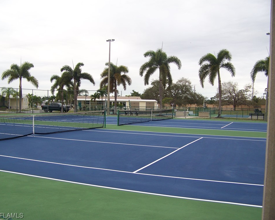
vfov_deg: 39.2
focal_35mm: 38
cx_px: 136
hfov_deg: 47.9
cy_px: 111
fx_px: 309
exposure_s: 1/100
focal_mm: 5.85
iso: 64
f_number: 2.8
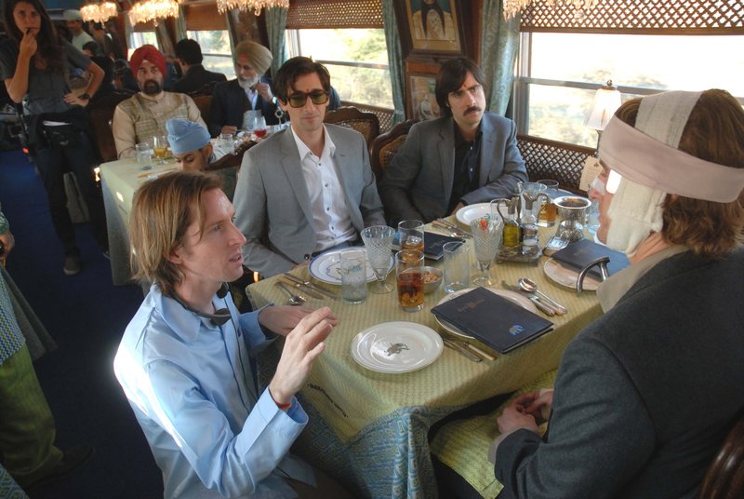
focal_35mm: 27
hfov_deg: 67.3
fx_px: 559
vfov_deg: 48.1
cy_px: 250
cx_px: 372
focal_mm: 18
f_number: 4.5
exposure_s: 1/125
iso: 500
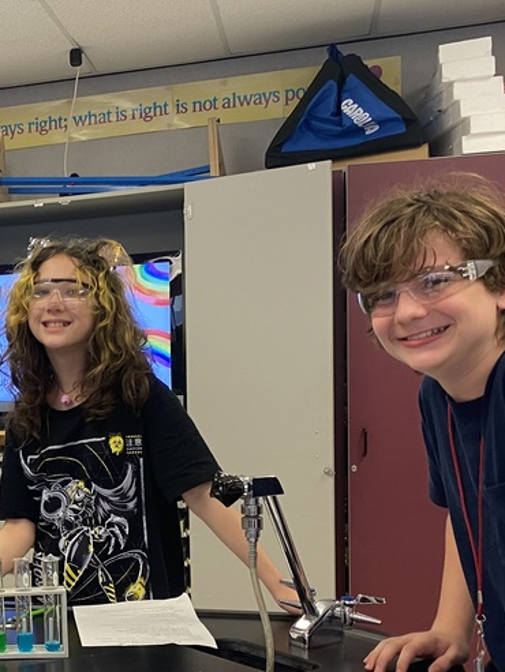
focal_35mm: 54
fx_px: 1050
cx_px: -35
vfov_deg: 35.0
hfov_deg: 25.3
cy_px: 476
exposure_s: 1/60
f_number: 1.8
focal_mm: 4.25
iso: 125
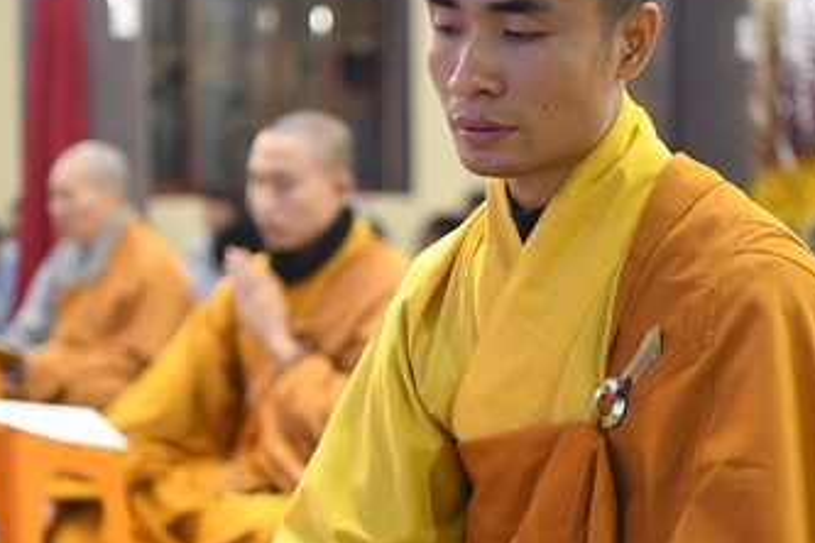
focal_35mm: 127
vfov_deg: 10.8
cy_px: 336
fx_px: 2875
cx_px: 374
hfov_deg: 16.1
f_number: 2.8
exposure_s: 1/125
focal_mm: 65
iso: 3200
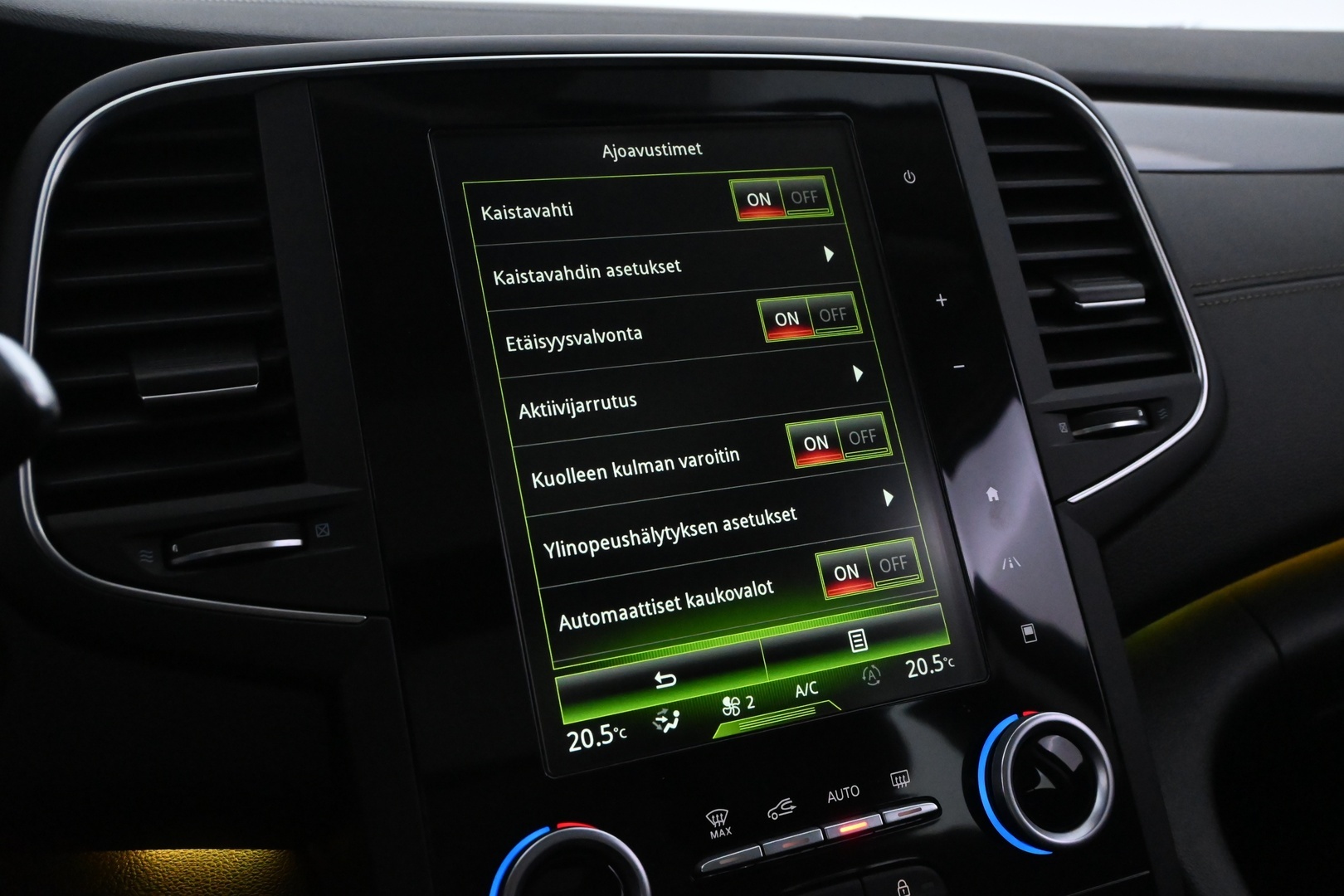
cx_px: 672
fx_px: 1232
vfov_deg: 40.0
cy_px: 448
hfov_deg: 57.2
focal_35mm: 33
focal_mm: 22
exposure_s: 1/100
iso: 6400
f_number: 5.6
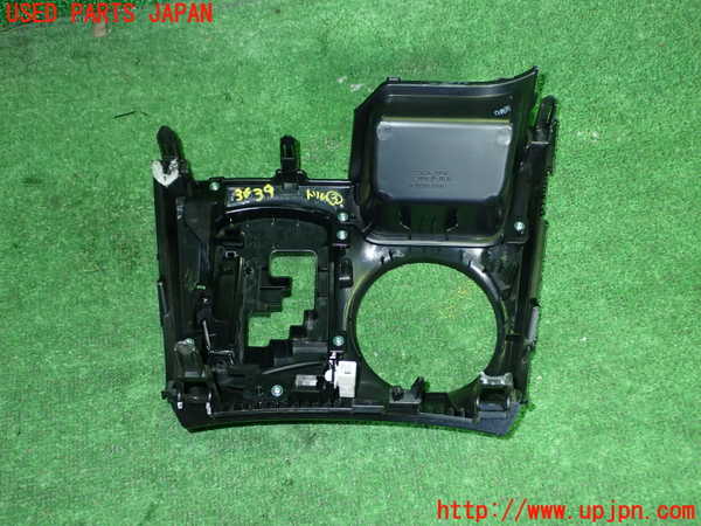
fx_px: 770
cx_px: 350
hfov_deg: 49.0
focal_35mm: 38
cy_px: 263
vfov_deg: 37.7
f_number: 2.7
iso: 250
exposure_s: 1/40
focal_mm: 6.83
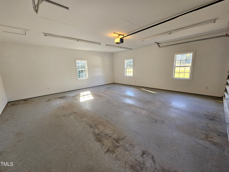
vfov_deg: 89.9
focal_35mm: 13
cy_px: 86
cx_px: 114
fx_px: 86
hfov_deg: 106.2
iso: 160
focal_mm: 2.2
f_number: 2.2
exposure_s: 1/60
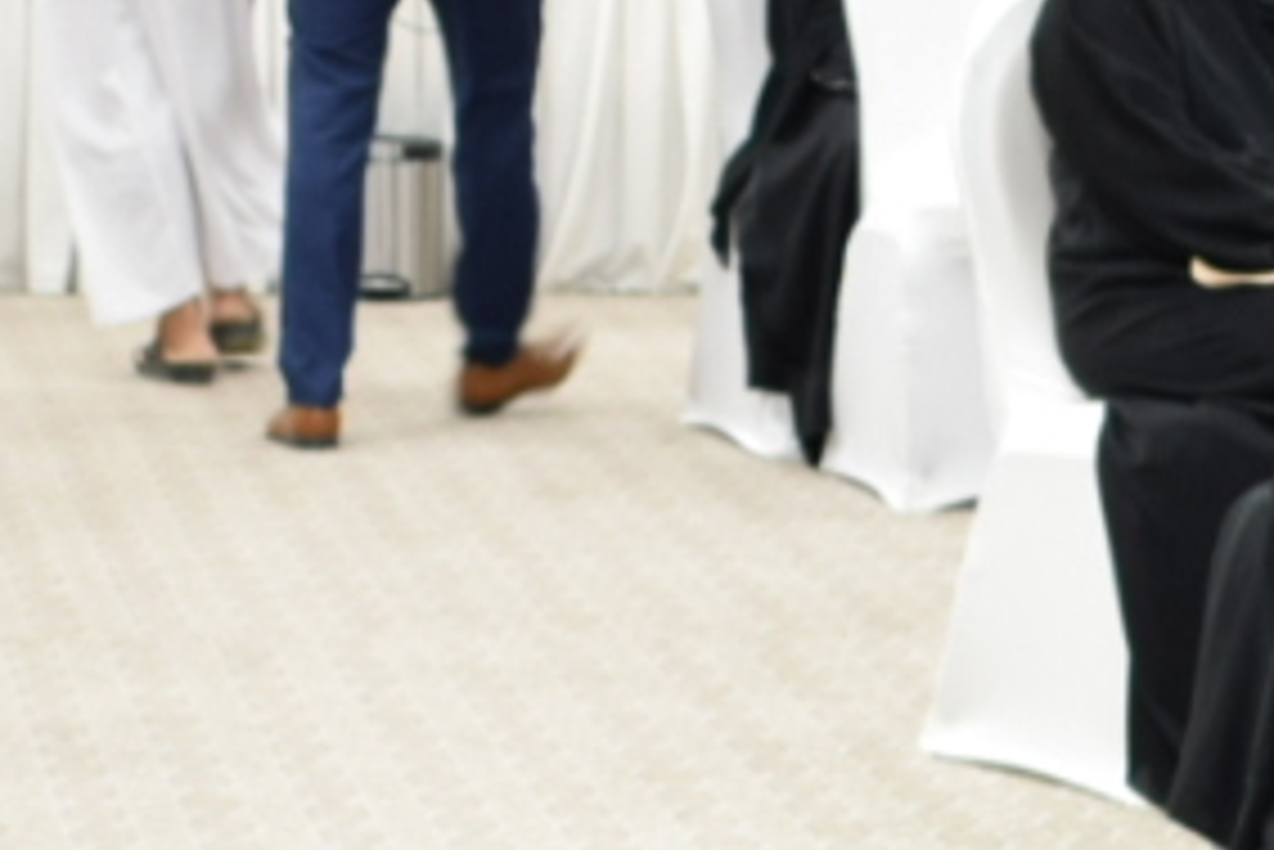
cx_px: 1301
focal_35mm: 232
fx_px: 8209
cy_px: 1412
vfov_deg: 5.8
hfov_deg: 8.8
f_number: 4
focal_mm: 27
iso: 500
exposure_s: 1/30
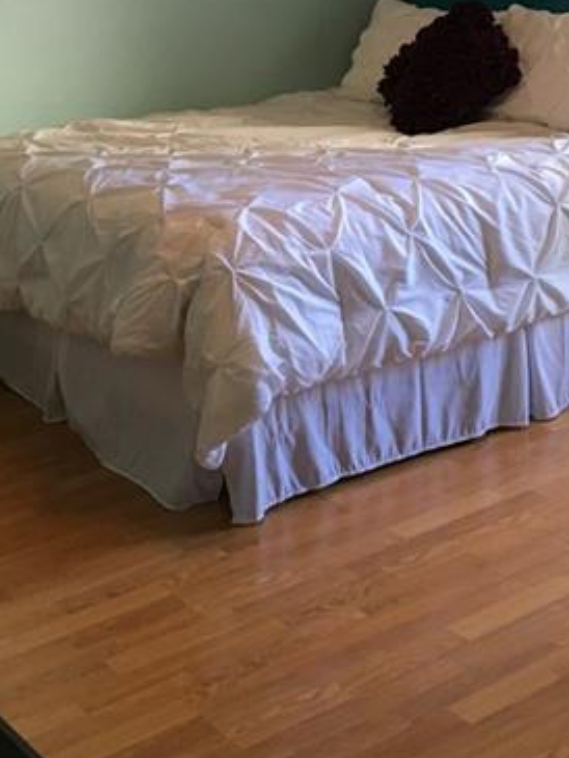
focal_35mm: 61
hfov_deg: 24.0
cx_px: 216
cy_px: 102
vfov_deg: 30.5
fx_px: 1336
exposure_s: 1/30
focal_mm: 4.15
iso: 80
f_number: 2.2
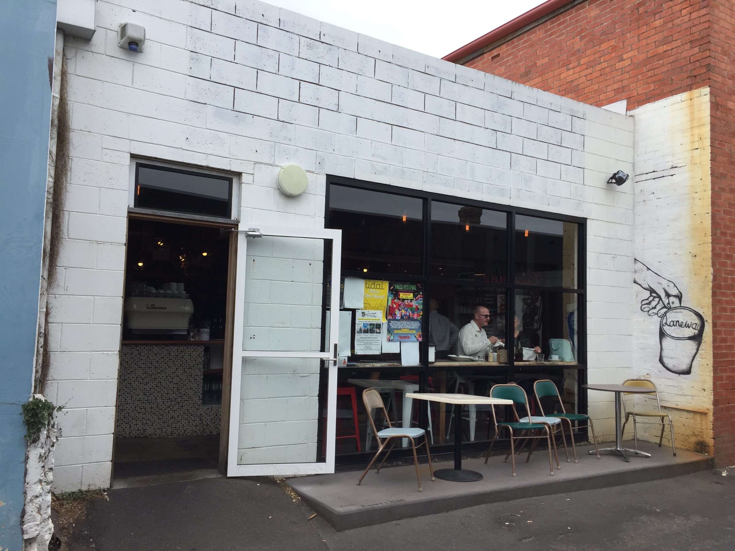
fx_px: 616
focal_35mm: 29
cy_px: 276
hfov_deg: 61.7
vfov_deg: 48.2
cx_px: 368
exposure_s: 1/1068
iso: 32
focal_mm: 4.15
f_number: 2.2
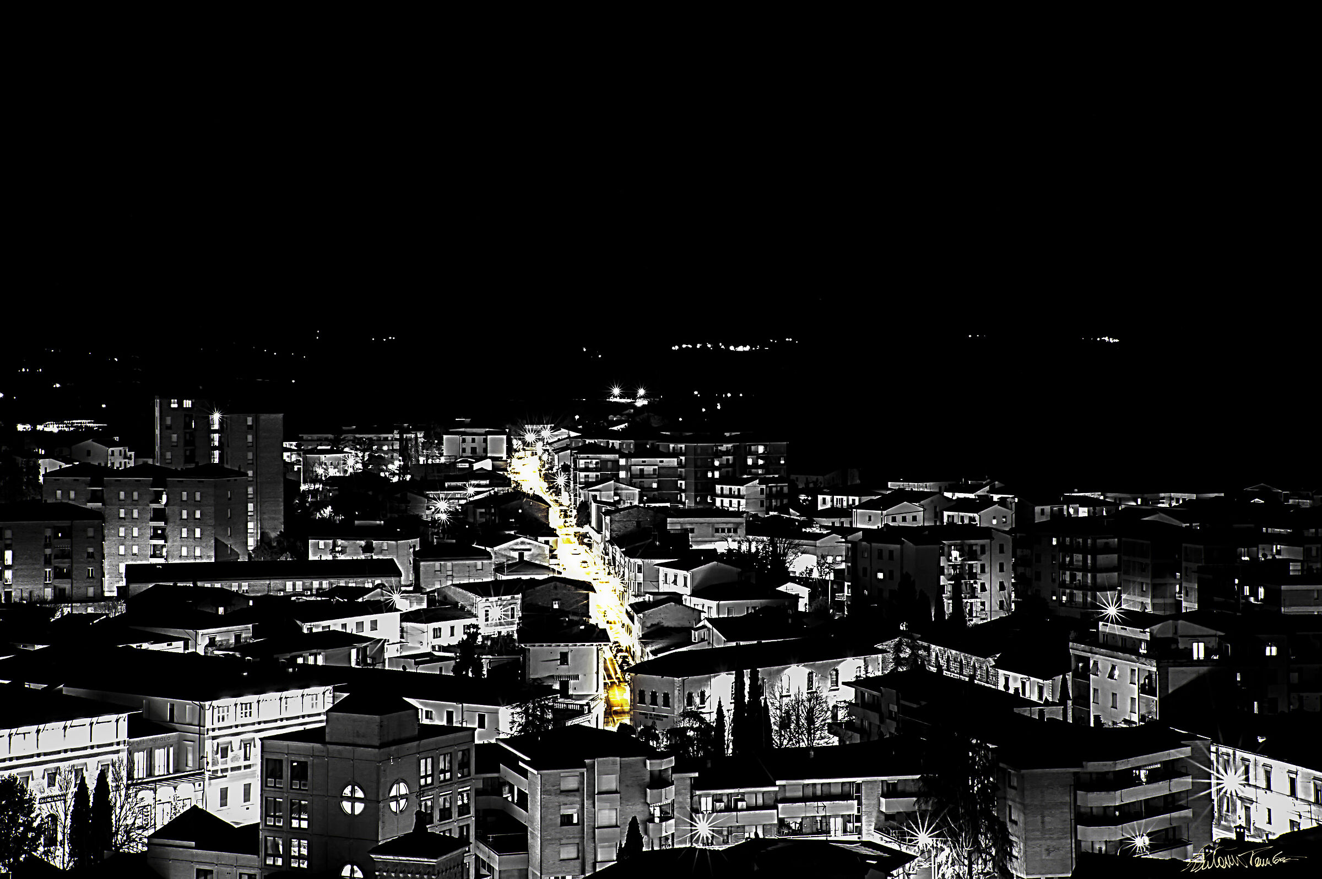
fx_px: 2569
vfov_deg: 19.4
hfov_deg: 28.9
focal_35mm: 70
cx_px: 661
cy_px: 440
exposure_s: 30
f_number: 22
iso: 800
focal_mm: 70
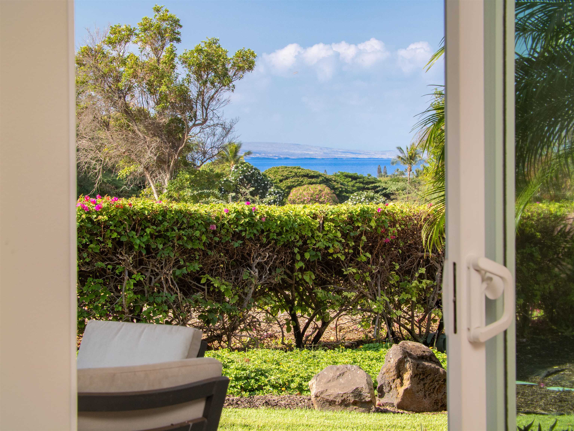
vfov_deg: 11.1
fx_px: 2223
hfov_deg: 14.7
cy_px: 216
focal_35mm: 134
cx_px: 287
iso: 400
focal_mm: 67
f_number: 11
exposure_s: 1/60
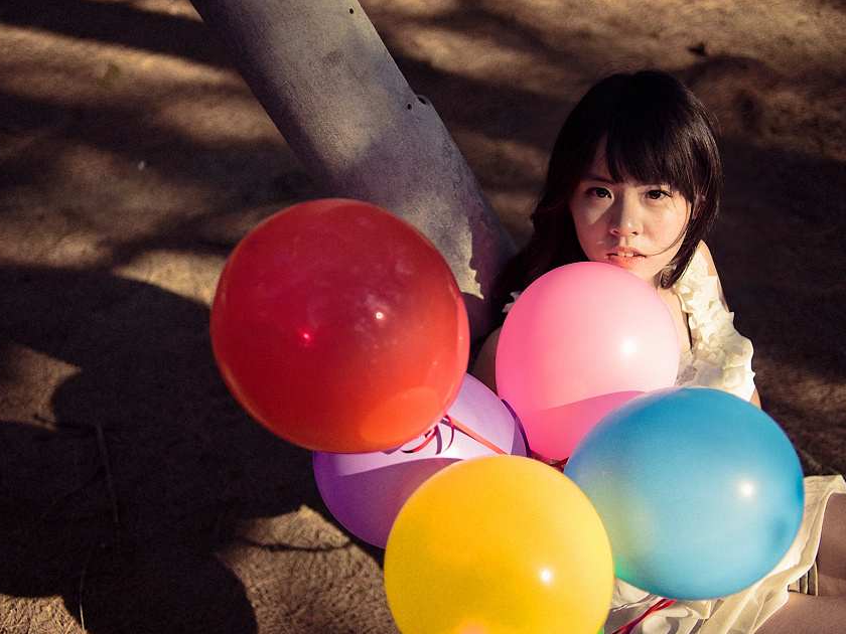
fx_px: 1002
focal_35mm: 41
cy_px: 292
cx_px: 435
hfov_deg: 45.8
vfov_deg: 35.1
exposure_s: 1/1250
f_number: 2.2
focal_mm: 35
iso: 100
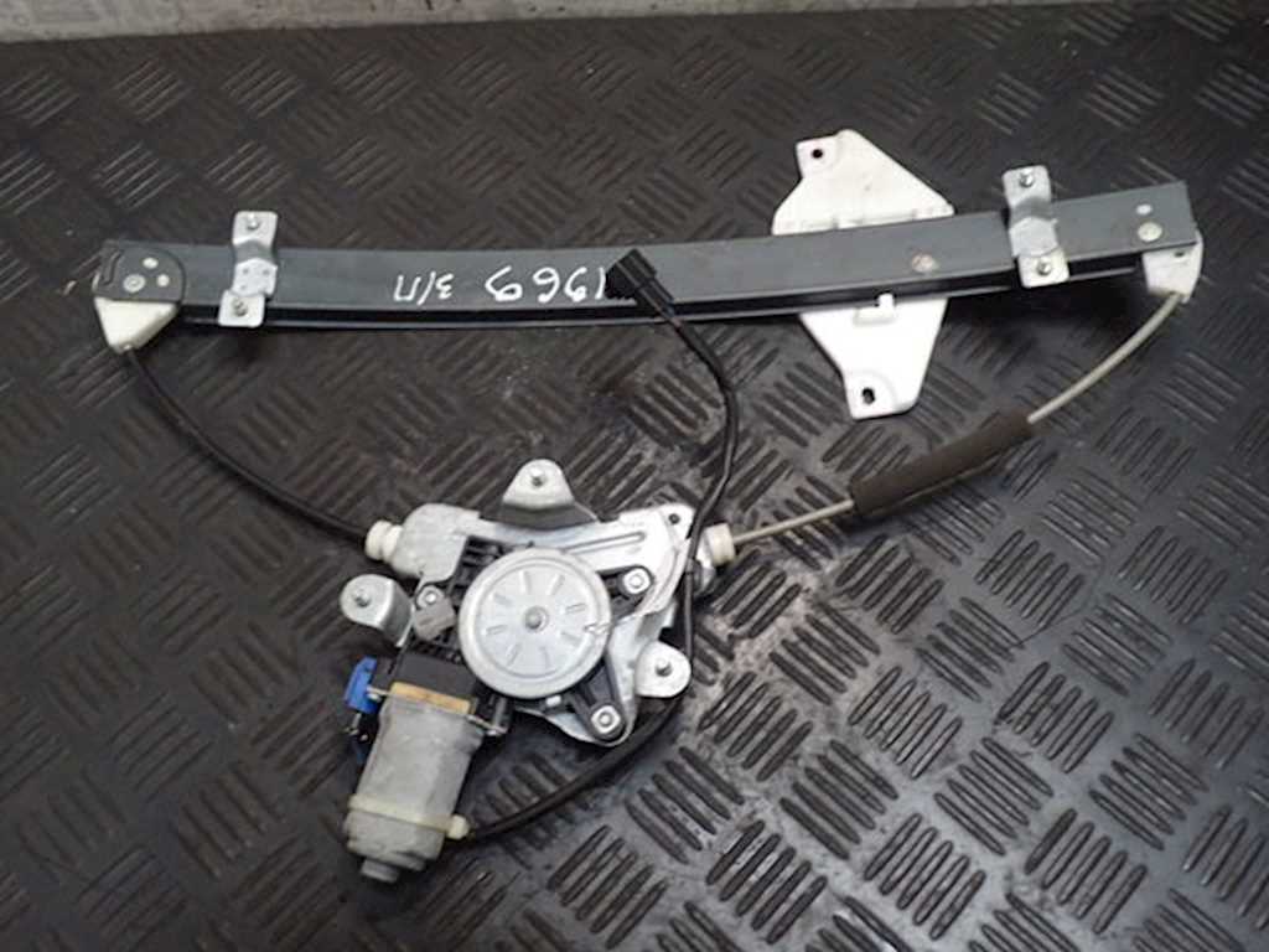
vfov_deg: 46.8
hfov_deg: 60.0
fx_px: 1100
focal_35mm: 30
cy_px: 476
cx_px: 634
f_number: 2.3
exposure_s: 1/30
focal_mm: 5.5
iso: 320
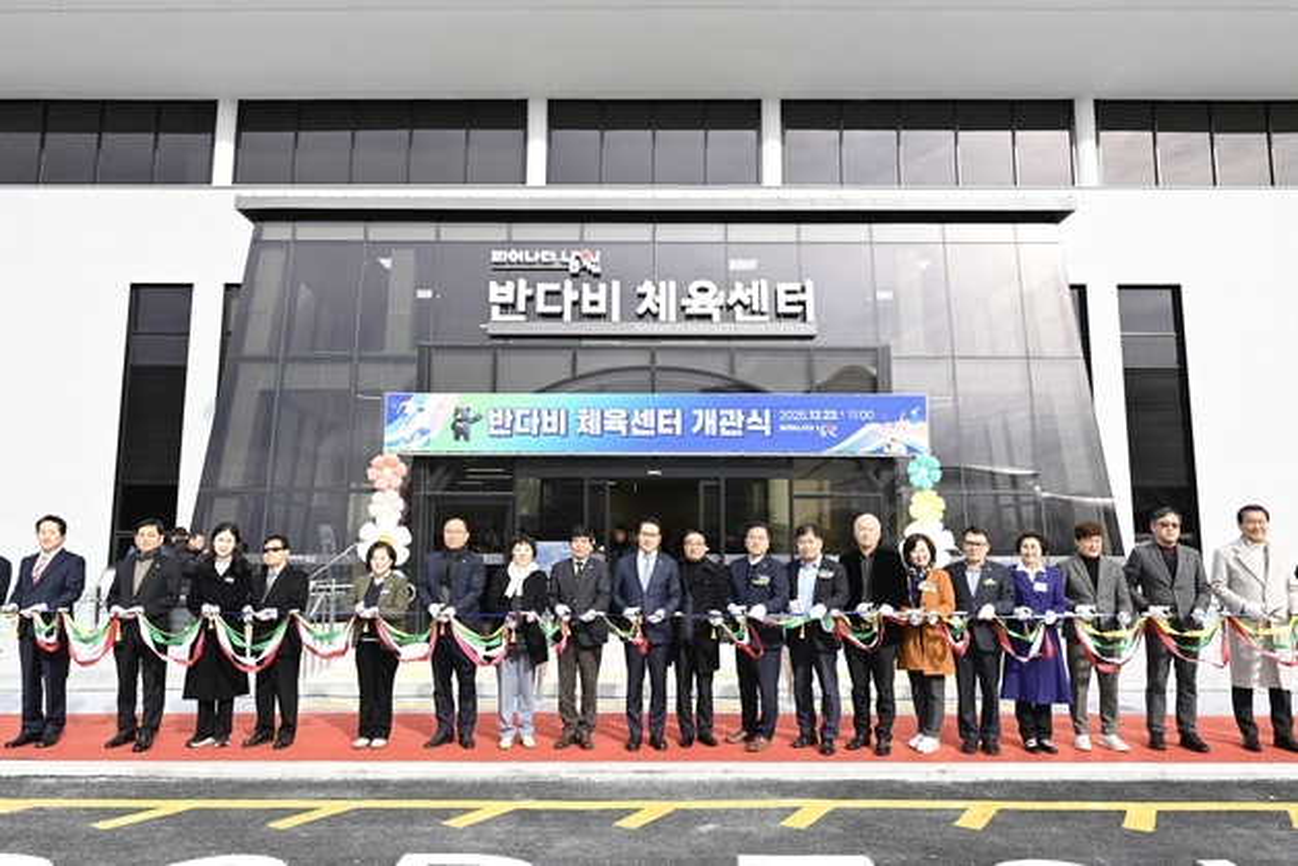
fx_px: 865
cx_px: 649
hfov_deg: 73.7
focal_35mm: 24
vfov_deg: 53.2
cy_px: 433
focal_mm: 24
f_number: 8
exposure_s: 1/250
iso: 320
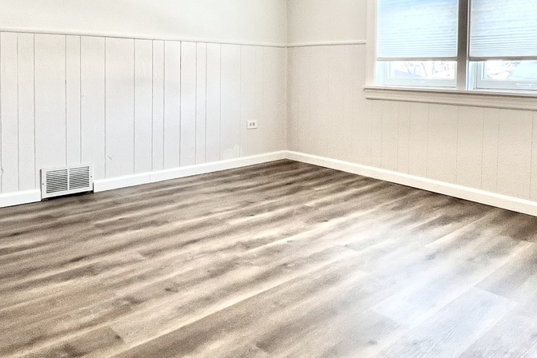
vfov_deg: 43.5
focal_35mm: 29
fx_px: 433
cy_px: 86
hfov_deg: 63.6
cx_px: 261
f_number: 1.8
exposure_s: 1/60
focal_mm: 1.57
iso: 125
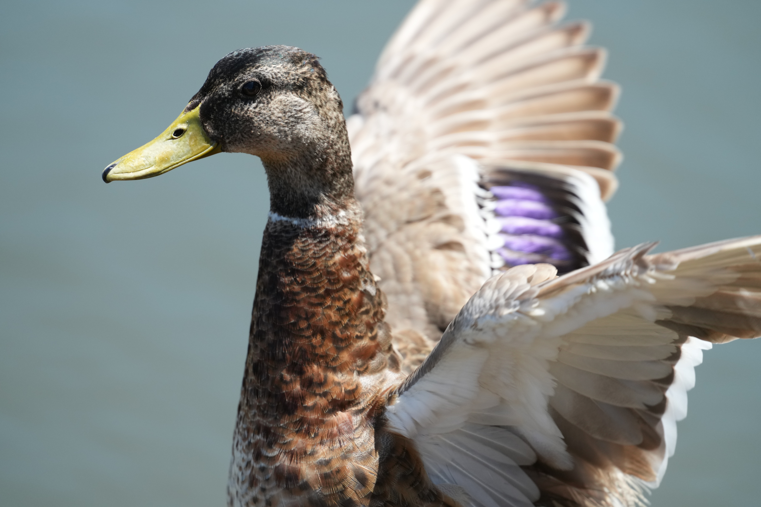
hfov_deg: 3.4
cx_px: 380
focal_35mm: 600
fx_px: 12682
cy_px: 254
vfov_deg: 2.3
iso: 1000
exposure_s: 1/1600
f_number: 5.6
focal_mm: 600
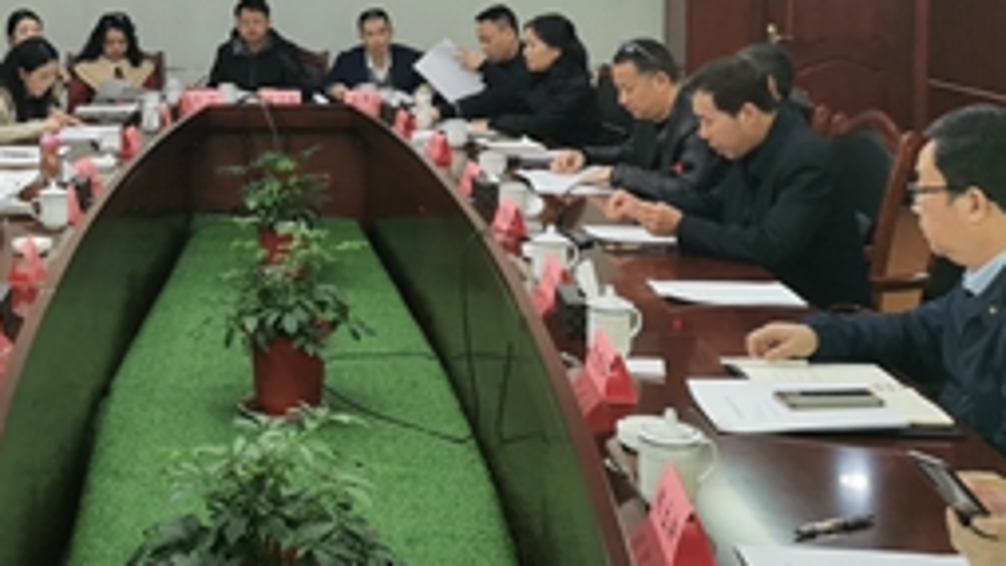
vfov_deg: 20.3
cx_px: 186
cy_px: 42
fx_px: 1547
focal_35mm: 58
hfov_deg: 34.8
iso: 160
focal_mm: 5.58
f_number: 1.8
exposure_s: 1/50
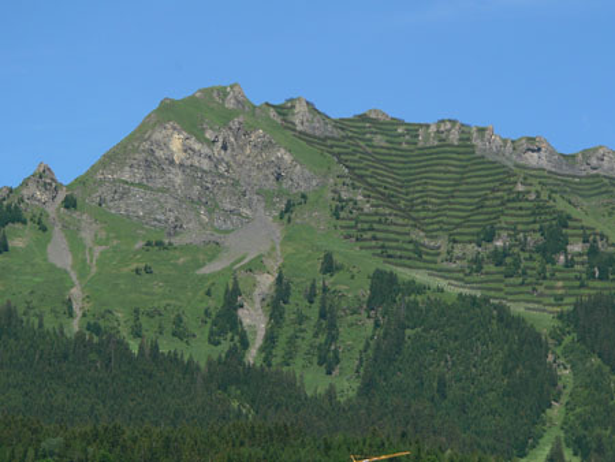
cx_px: 308
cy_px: 231
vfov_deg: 9.3
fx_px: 2826
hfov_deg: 12.4
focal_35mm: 159
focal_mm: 26.5
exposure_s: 1/500
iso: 80
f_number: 4.6
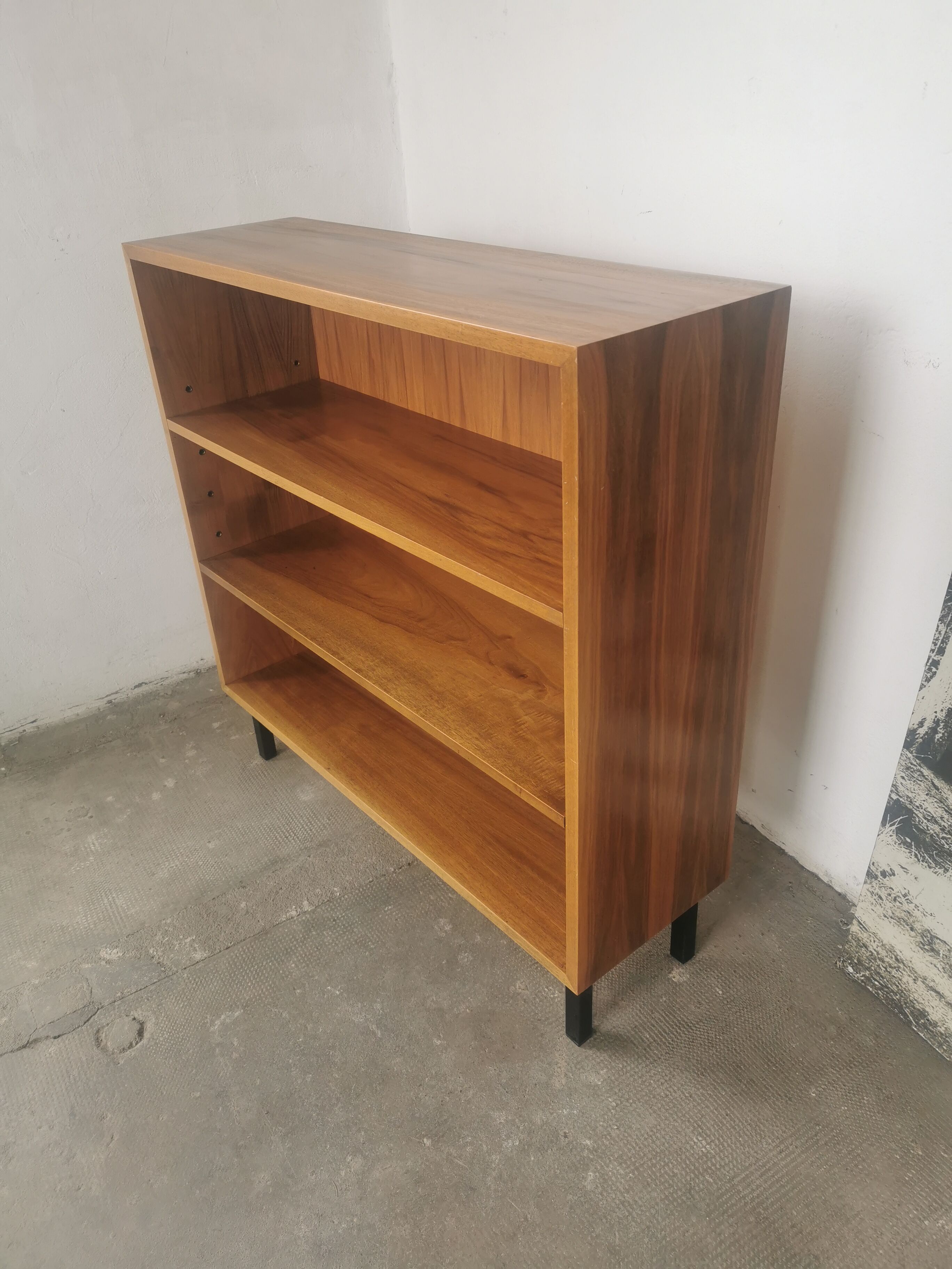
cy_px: 634
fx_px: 990
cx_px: 476
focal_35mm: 27
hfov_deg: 51.4
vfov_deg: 65.3
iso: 50
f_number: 1.6
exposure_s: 1/100
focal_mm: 5.56
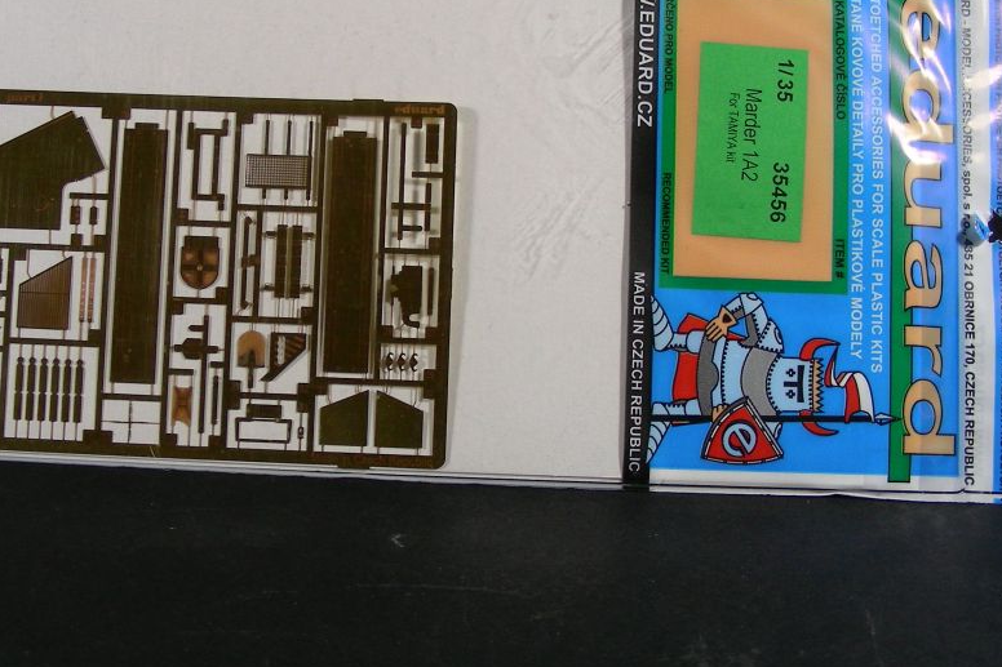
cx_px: 416
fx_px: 1642
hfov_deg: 33.9
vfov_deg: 22.9
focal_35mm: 59
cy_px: 228
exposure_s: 1/21.1
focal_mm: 7.4
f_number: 3.5
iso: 50
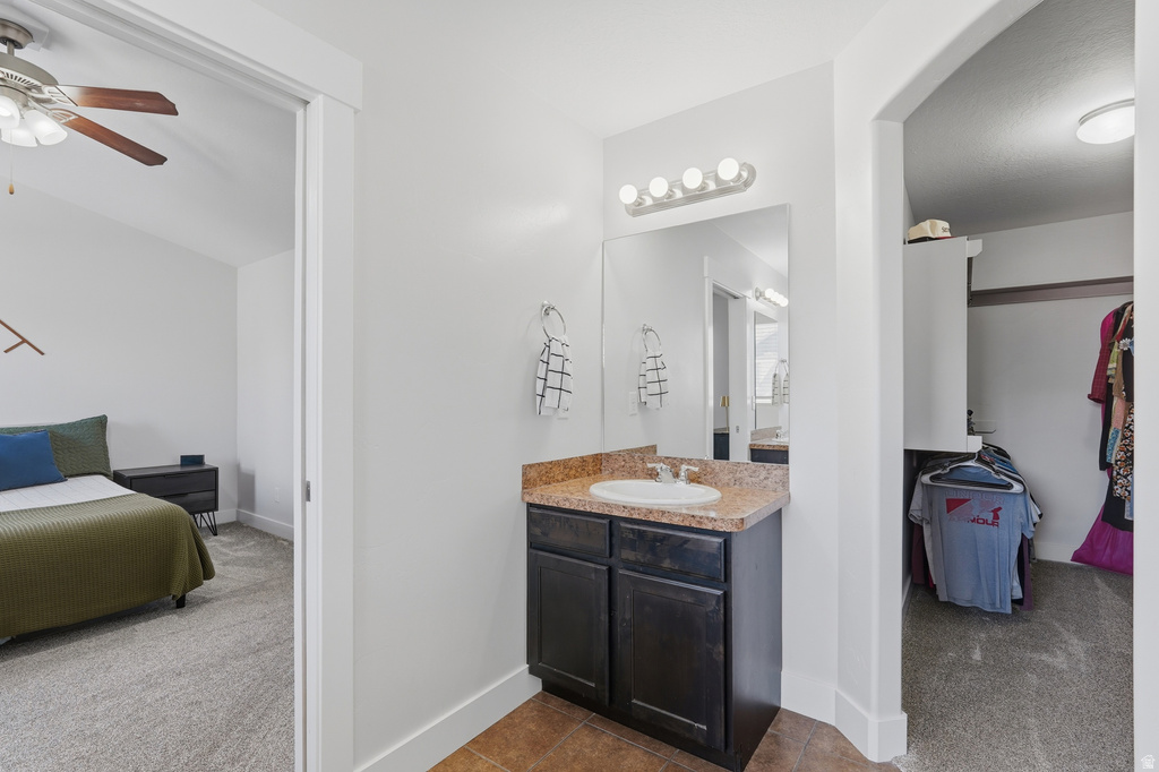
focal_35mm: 16
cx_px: 580
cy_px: 386
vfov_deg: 73.7
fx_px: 515
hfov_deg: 96.8
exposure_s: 1/640
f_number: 9
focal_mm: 16
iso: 250
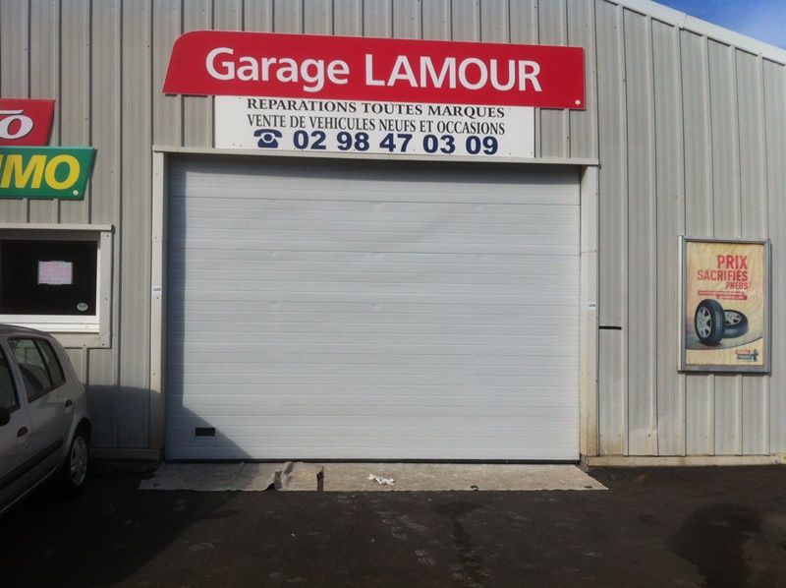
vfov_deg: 40.6
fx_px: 794
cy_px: 294
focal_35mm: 35
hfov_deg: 52.7
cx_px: 393
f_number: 2.8
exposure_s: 1/2742
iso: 80
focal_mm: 3.85
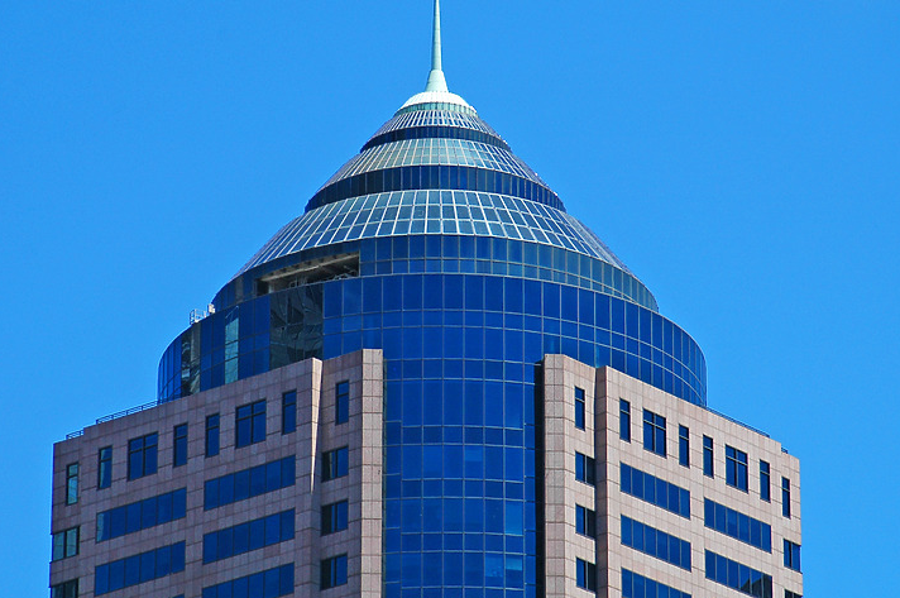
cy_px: 238
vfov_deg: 6.9
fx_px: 4985
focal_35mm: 200
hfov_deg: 10.3
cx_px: 431
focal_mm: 105
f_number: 6.3
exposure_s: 1/640
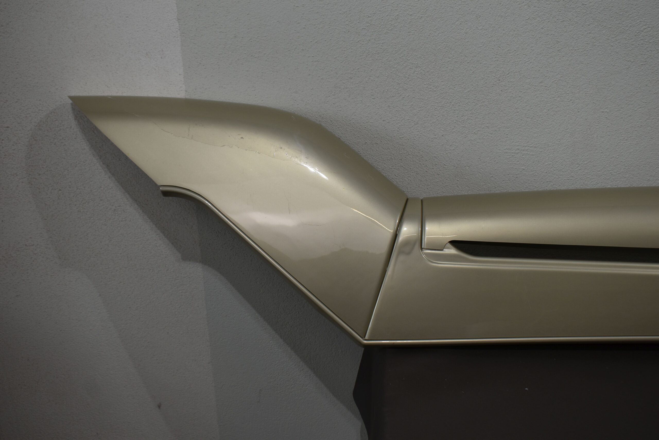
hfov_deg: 45.0
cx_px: 330
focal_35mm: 44
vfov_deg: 30.9
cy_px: 220
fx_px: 796
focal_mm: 29
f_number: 5.6
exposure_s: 1/125
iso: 200
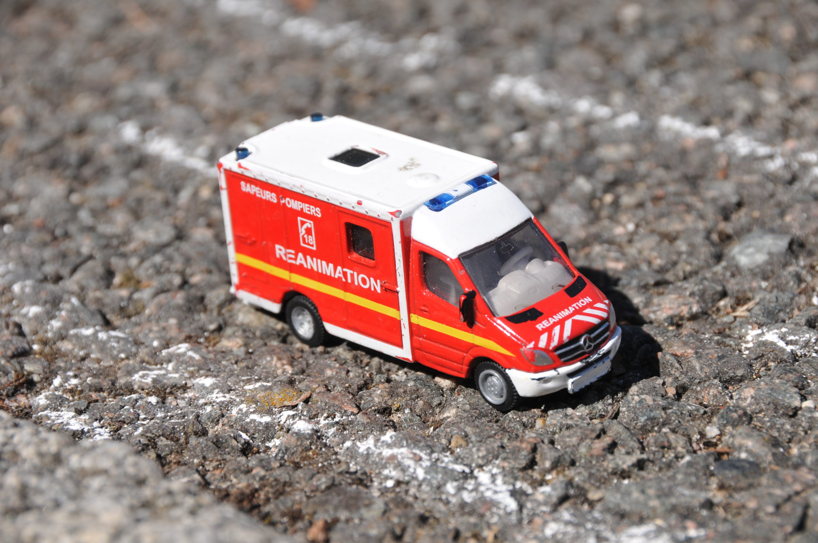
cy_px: 272
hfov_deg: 13.1
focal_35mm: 158
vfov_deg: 8.7
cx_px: 409
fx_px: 3574
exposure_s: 1/400
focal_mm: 105
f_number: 10
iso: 200
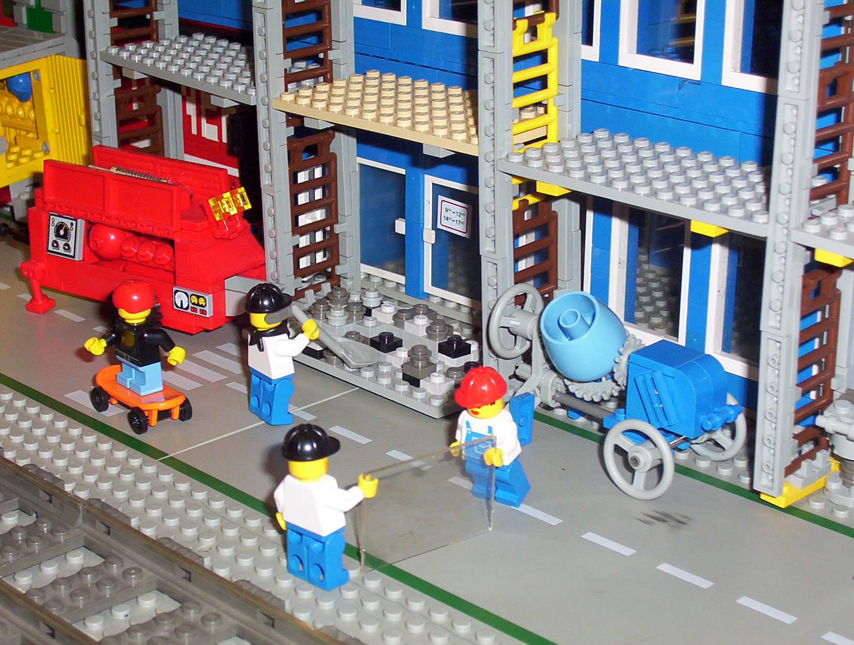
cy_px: 322
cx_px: 427
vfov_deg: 18.3
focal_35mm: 81
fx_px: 2003
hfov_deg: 24.1
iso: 140
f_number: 3.62
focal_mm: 10.76
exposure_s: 1/93.2
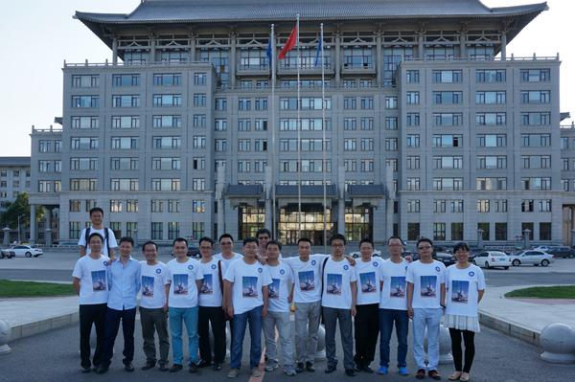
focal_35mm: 24
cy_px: 191
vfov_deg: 53.1
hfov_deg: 73.8
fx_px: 383
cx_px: 288
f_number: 5.6
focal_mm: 16
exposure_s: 1/250
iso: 100
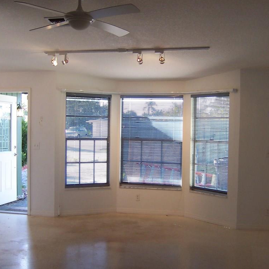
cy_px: 134
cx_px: 161
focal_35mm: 43
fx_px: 378
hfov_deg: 39.0
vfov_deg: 39.2
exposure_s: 1/90
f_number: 2.8
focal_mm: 5.6
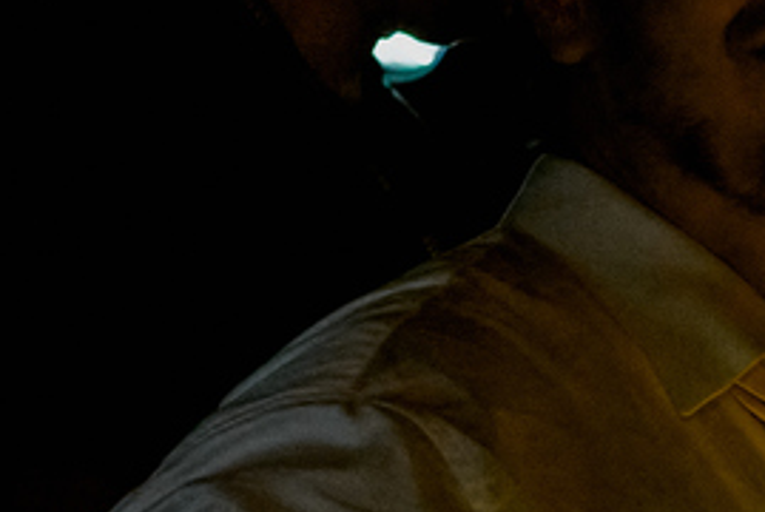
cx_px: 1399
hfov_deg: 12.0
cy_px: 667
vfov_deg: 8.7
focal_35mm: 156
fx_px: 3319
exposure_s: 1/200
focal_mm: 35
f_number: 5
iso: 2000
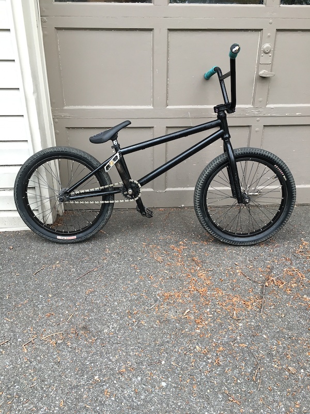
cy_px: 207
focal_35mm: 29
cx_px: 155
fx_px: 346
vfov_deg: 61.7
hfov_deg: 48.2
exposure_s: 1/40
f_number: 2.2
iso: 25
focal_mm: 4.15
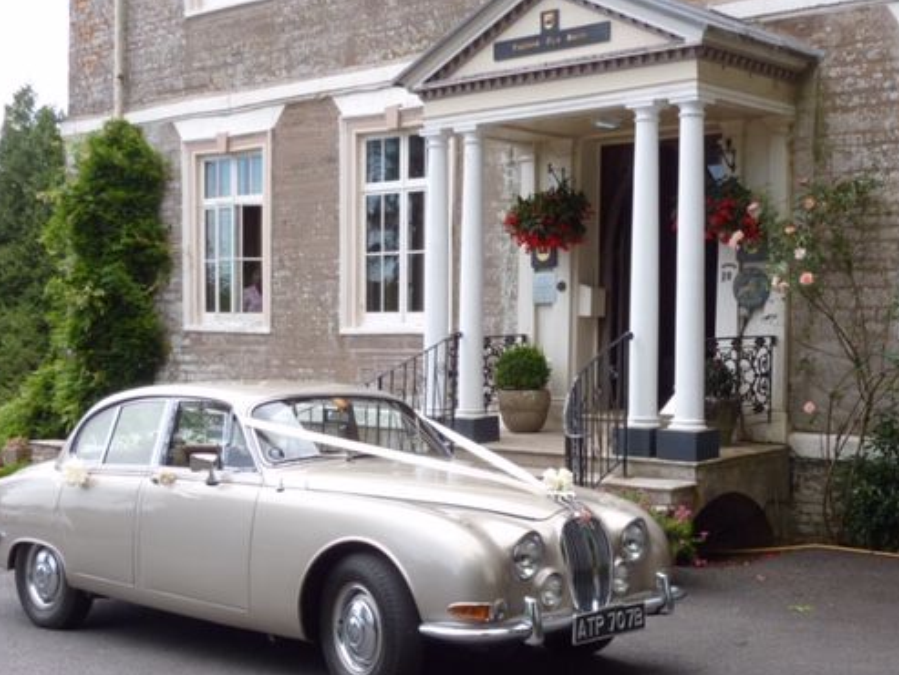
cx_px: 445
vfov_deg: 30.2
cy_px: 400
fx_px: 1247
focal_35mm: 48
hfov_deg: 39.6
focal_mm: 6.1
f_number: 3.6
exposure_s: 1/250
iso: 80
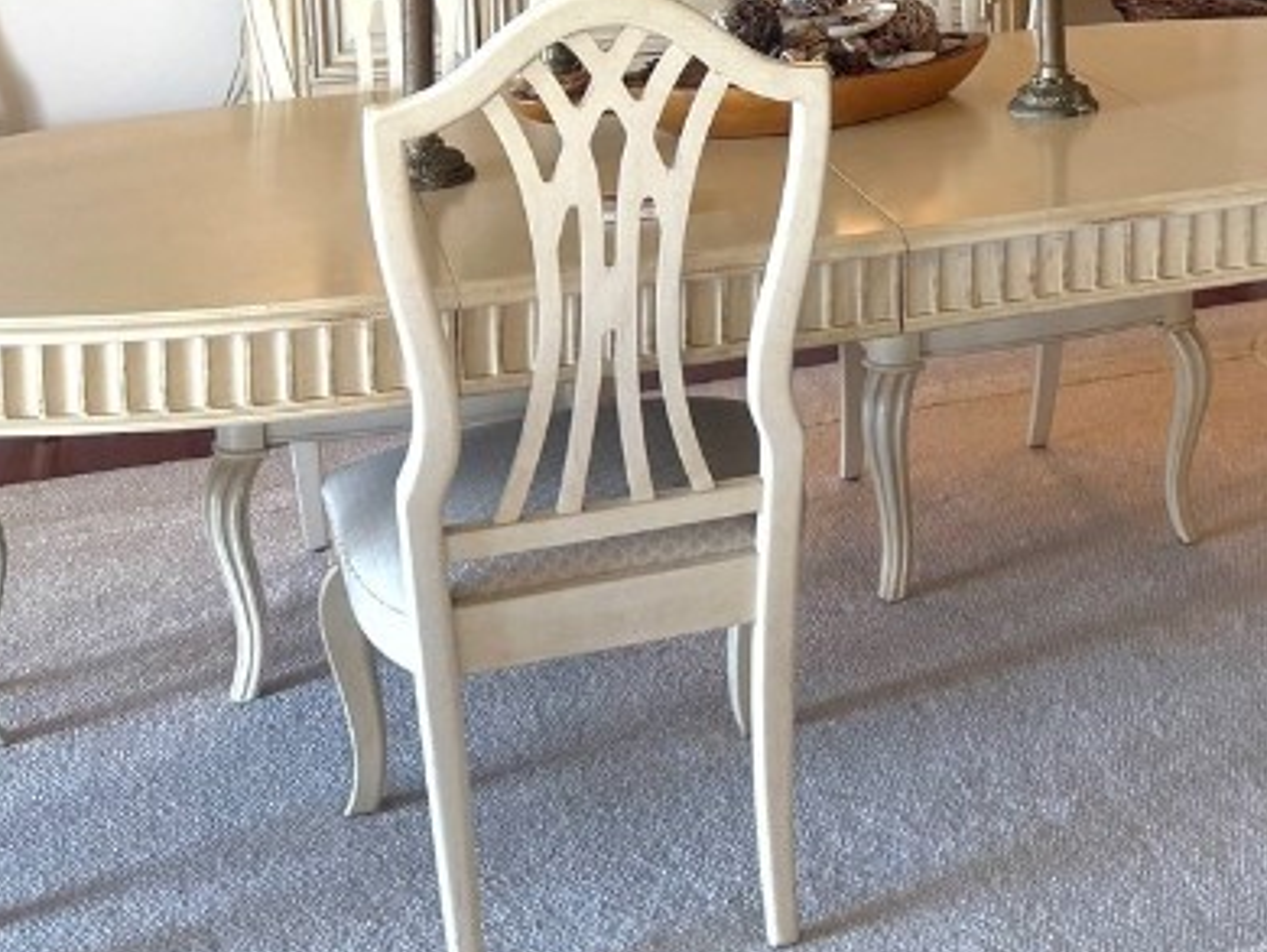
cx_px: 1218
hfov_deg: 29.0
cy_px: -149
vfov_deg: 21.8
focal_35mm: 63
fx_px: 2307
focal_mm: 6.76
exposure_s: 1/120
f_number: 1.78
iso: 160
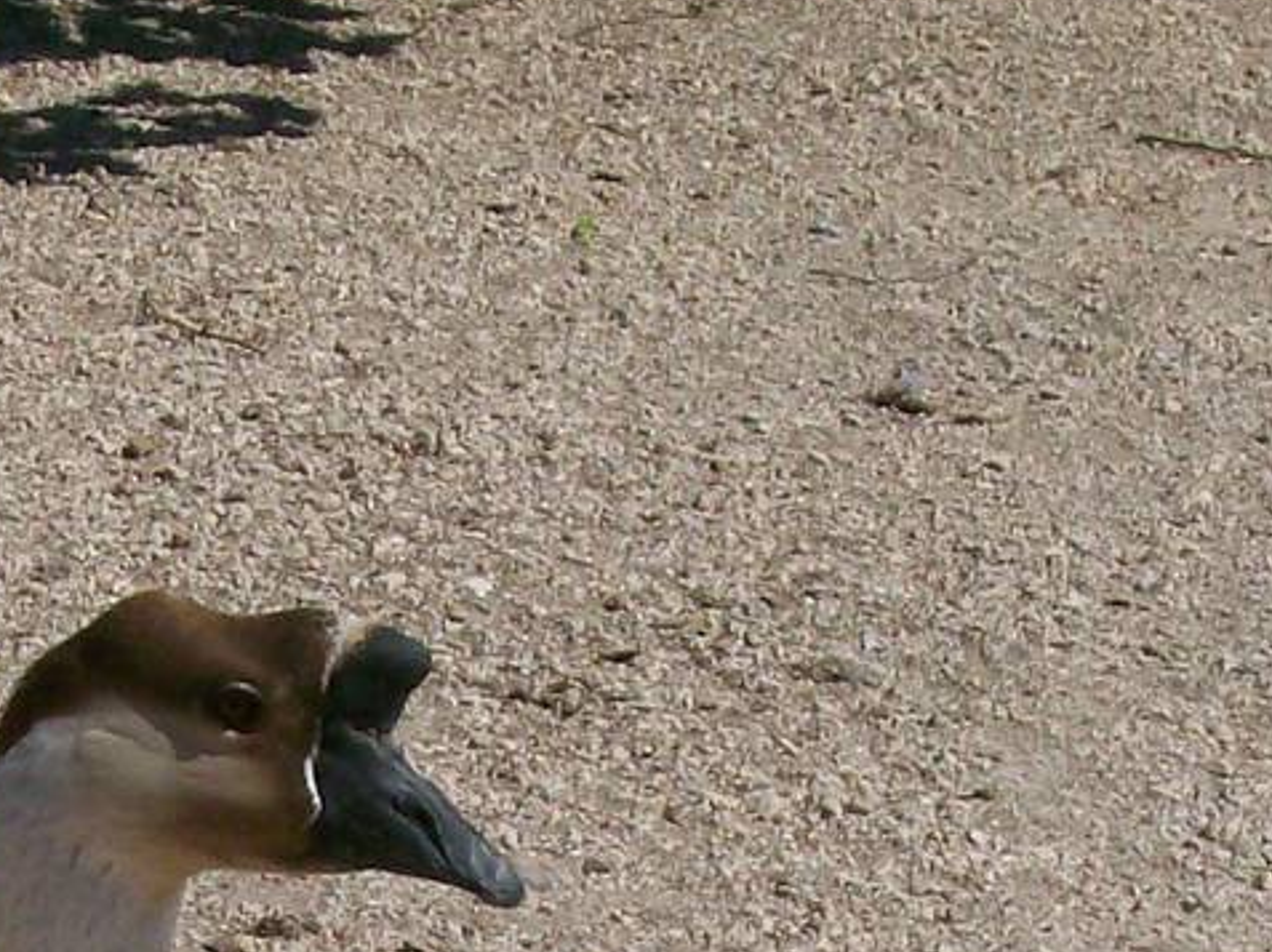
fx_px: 8629
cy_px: 1429
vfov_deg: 6.2
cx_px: -80
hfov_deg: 8.4
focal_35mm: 235
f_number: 6.7
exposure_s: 1/887
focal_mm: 11.6
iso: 80
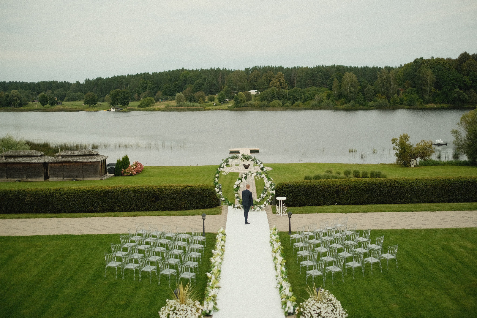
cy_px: 159
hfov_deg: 54.4
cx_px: 238
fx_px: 464
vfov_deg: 37.9
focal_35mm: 35
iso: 640
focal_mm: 23
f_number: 1.4
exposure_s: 1/16000
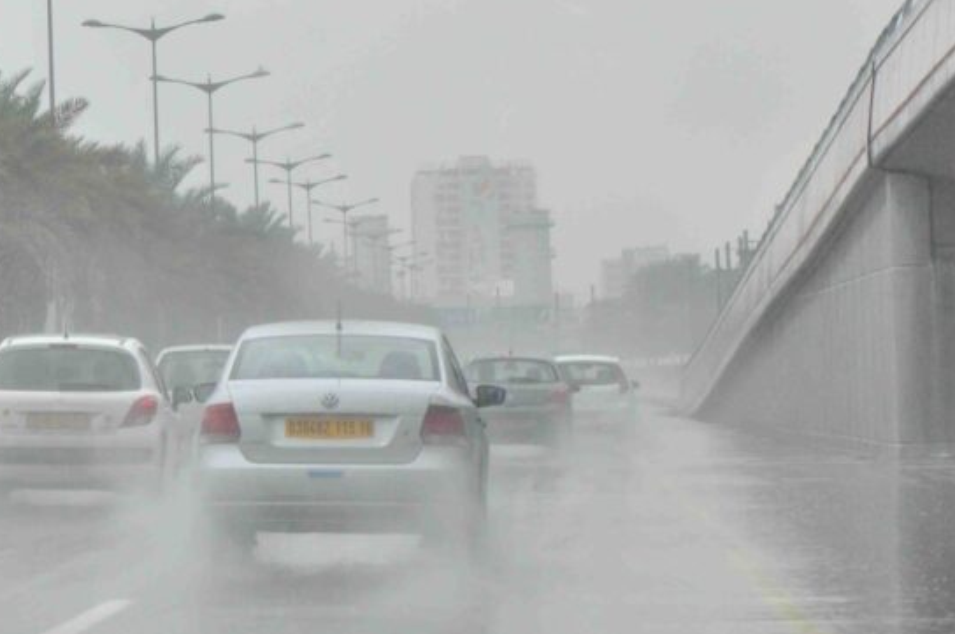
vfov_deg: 5.4
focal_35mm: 254
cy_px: 302
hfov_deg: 8.1
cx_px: 172
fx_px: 6728
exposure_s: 1/200
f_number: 13
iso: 800
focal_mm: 90
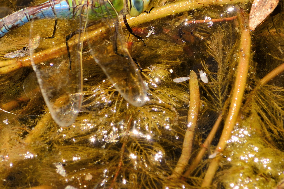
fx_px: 7219
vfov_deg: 1.5
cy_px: 3
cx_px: 26
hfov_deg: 2.3
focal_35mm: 915
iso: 200
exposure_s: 1/200
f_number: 14
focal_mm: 300
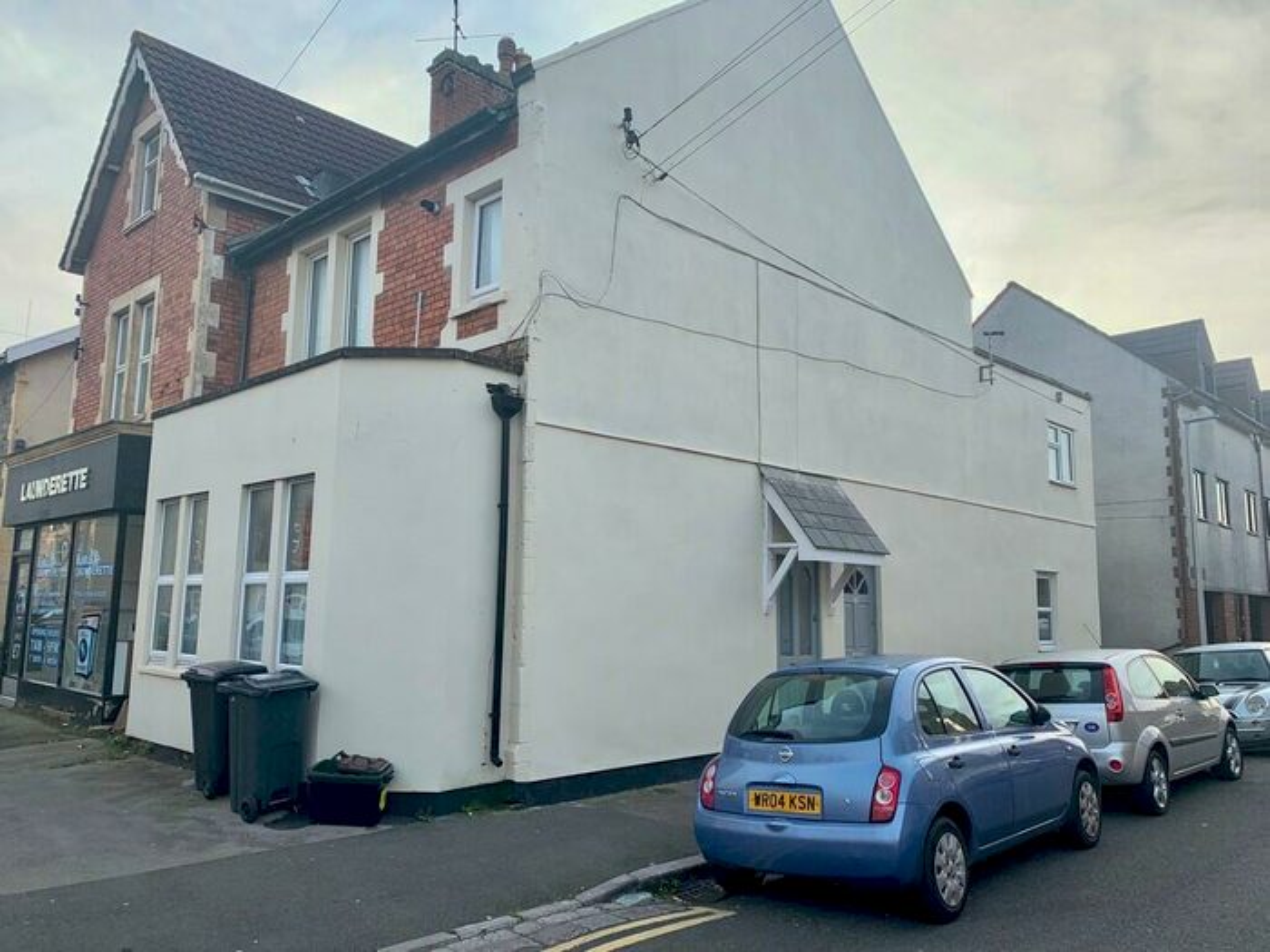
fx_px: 954
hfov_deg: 67.3
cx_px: 635
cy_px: 476
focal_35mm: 26
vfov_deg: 53.1
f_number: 1.8
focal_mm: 4.25
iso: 25
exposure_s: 1/608
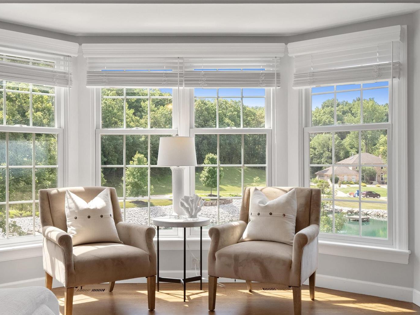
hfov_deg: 46.7
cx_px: 182
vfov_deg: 36.0
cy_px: 161
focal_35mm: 40
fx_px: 485
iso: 800
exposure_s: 1/125
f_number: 6.3
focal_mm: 18
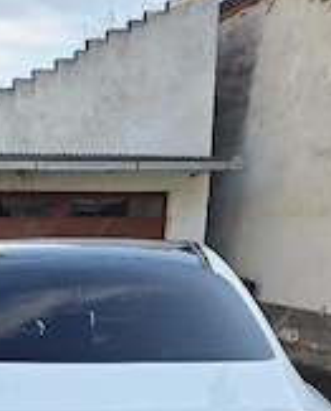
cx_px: 56
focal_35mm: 55
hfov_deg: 27.0
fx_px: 672
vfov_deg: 29.8
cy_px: 479
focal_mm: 5.4
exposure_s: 1/1111
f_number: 1.8
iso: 80
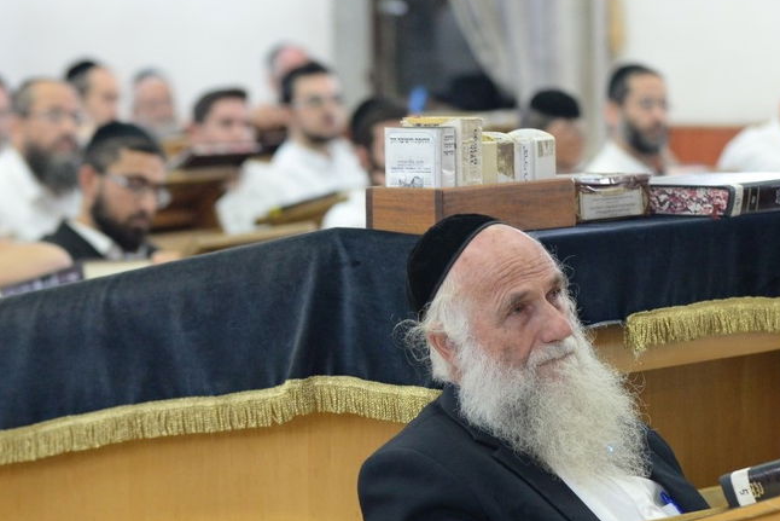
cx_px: 496
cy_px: 334
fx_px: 4464
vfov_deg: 6.7
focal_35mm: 206
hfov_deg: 10.0
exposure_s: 1/160
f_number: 3.2
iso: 2000
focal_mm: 95
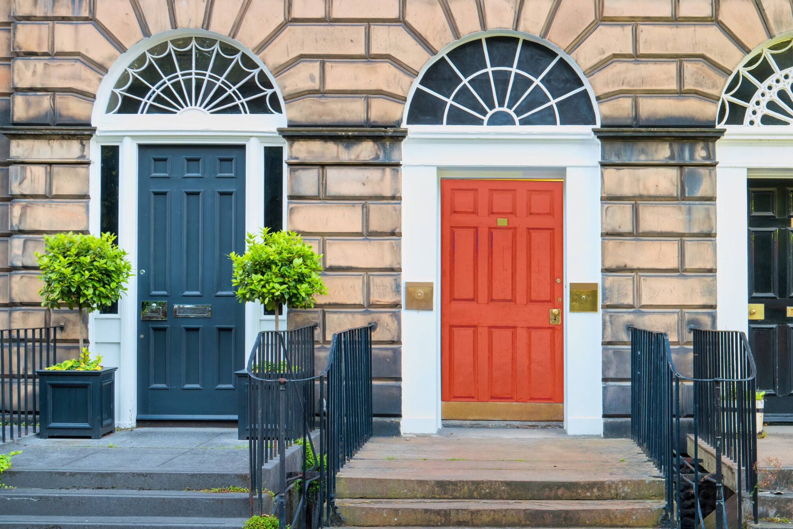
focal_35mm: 60
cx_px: 484
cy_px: 228
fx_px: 1322
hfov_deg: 33.3
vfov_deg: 22.6
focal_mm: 31
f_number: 7.1
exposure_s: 1.6
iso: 100
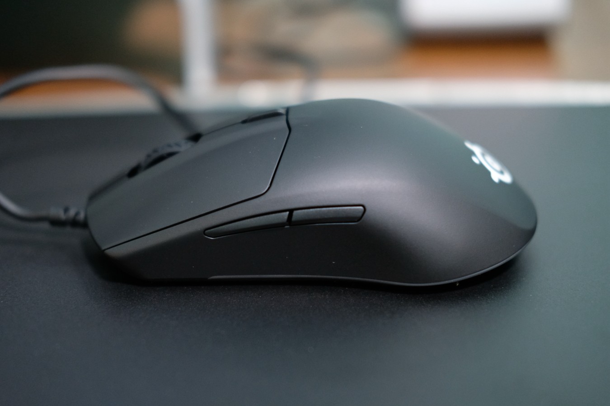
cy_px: 203
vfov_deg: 25.5
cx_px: 305
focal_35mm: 53
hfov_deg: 37.5
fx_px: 898
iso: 2000
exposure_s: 1/60
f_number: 2
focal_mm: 35
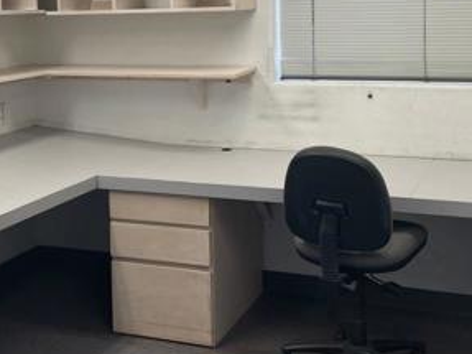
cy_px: 61
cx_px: 222
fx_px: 791
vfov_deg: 24.7
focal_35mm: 58
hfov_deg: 33.2
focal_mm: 4.2
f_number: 1.6
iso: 80
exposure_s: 1/120
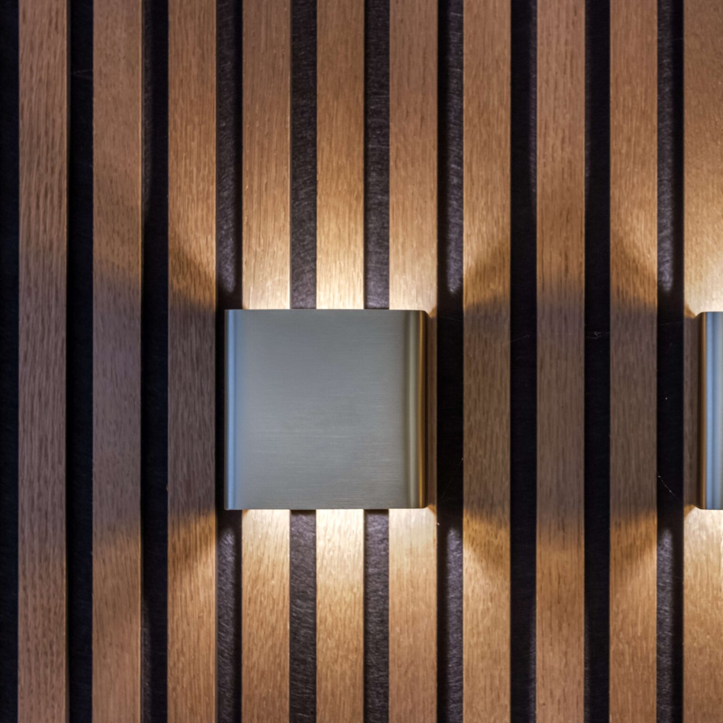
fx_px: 2009
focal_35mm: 85
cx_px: 562
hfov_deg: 20.2
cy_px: 371
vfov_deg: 20.4
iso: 1000
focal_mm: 60
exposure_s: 1/20
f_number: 7.1
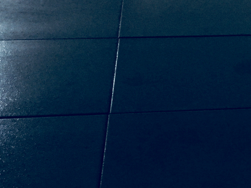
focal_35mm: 75
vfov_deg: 19.4
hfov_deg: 24.7
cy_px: 155
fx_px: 544
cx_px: 256
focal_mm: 4.15
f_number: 2.2
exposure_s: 1/4
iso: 800
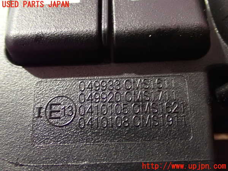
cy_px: 86
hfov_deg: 45.8
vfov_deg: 35.1
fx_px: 270
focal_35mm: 41
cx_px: 114
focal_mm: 7.31
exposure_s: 1/8
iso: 1600
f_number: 2.8
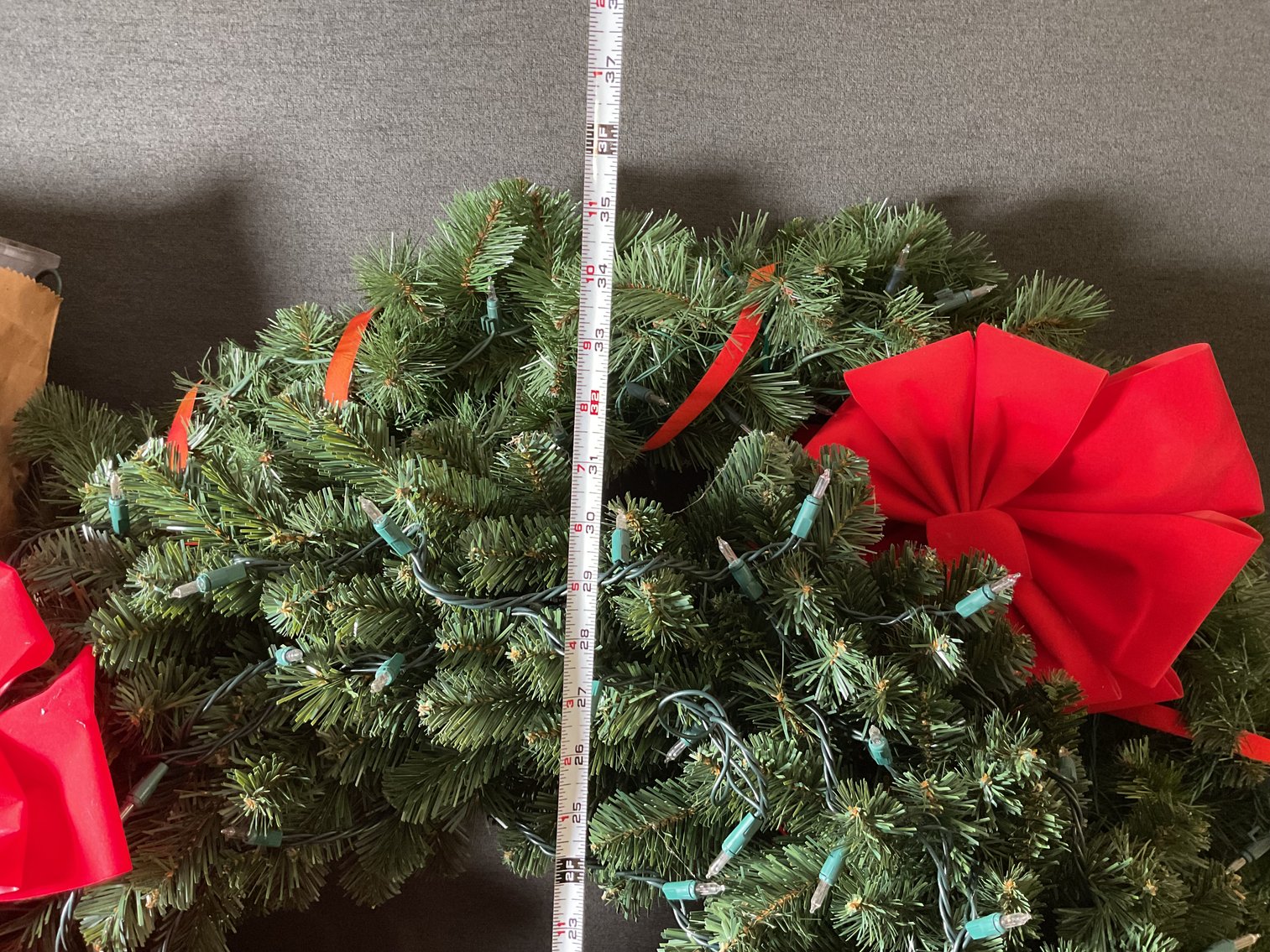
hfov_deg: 61.7
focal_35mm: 29
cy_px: 476
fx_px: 1064
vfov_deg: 48.2
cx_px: 635
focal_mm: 3
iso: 320
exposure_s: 1/30
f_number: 1.8
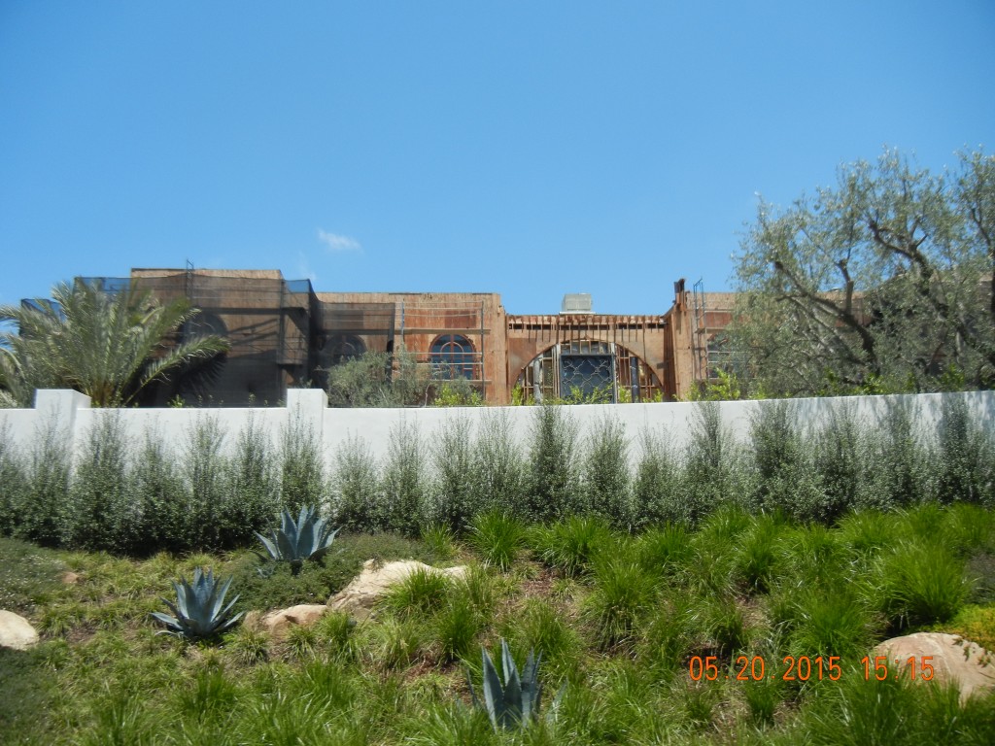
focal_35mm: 30
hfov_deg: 60.0
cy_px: 373
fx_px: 862
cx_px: 498
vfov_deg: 46.8
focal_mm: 5.4
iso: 160
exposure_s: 1/331
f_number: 7
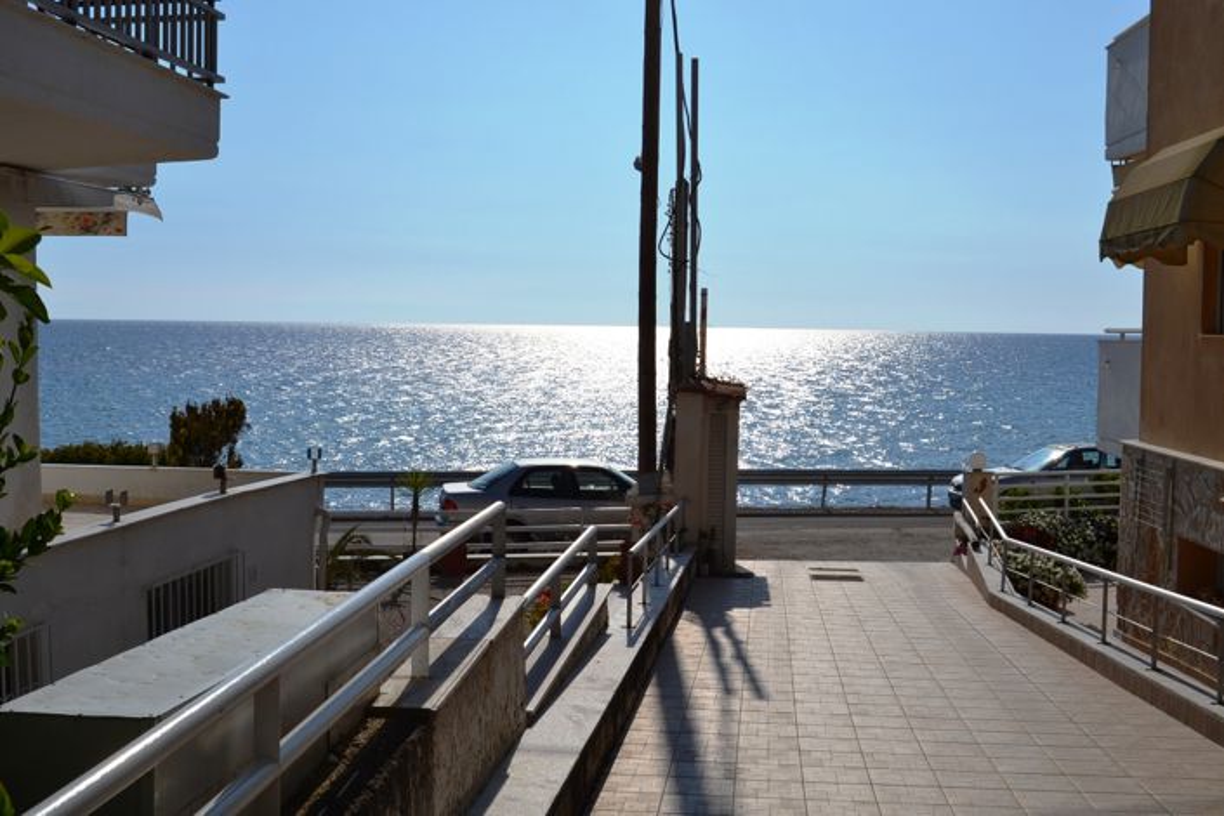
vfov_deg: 34.2
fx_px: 1326
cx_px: 612
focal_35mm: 39
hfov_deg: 49.6
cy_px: 408
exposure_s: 1/500
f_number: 11
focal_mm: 26
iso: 100
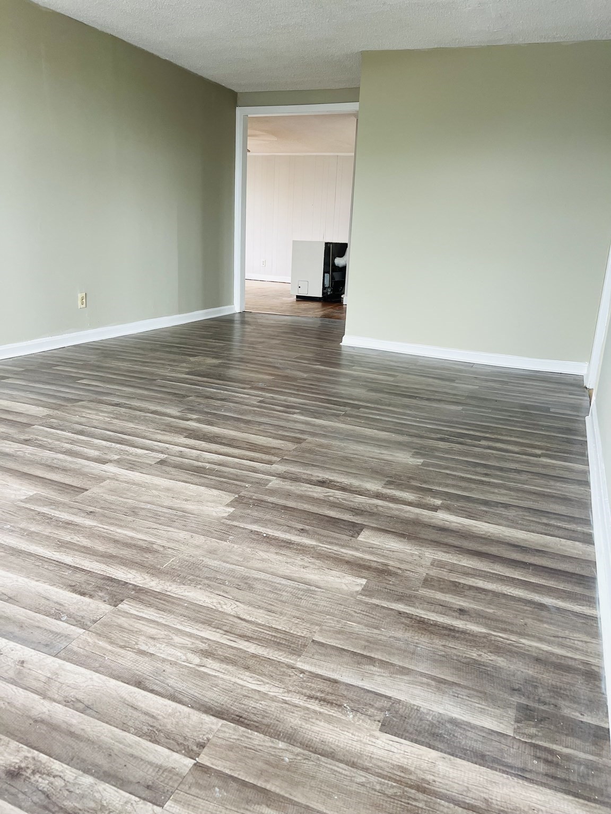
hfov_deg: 53.1
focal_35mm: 26
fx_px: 612
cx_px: 306
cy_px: 407
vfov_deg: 67.3
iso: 100
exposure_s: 1/121
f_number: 1.5
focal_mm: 5.7
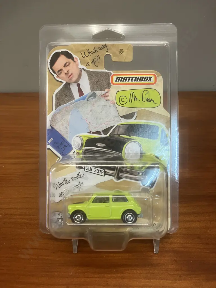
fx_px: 233
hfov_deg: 49.7
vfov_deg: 63.4
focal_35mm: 28
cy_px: 144
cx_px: 108
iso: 100
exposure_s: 1/50
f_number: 1.8
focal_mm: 3.99
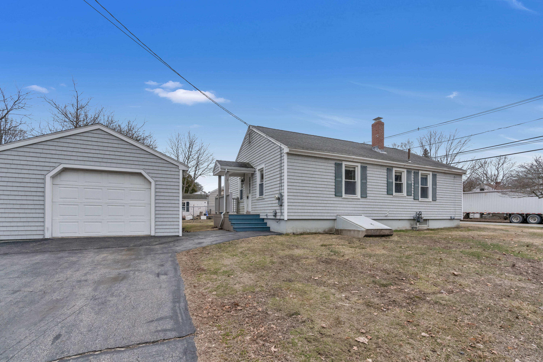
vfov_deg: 73.8
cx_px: 272
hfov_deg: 96.7
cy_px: 181
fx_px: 241
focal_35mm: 16
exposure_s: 1/3000
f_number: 8
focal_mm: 16
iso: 800
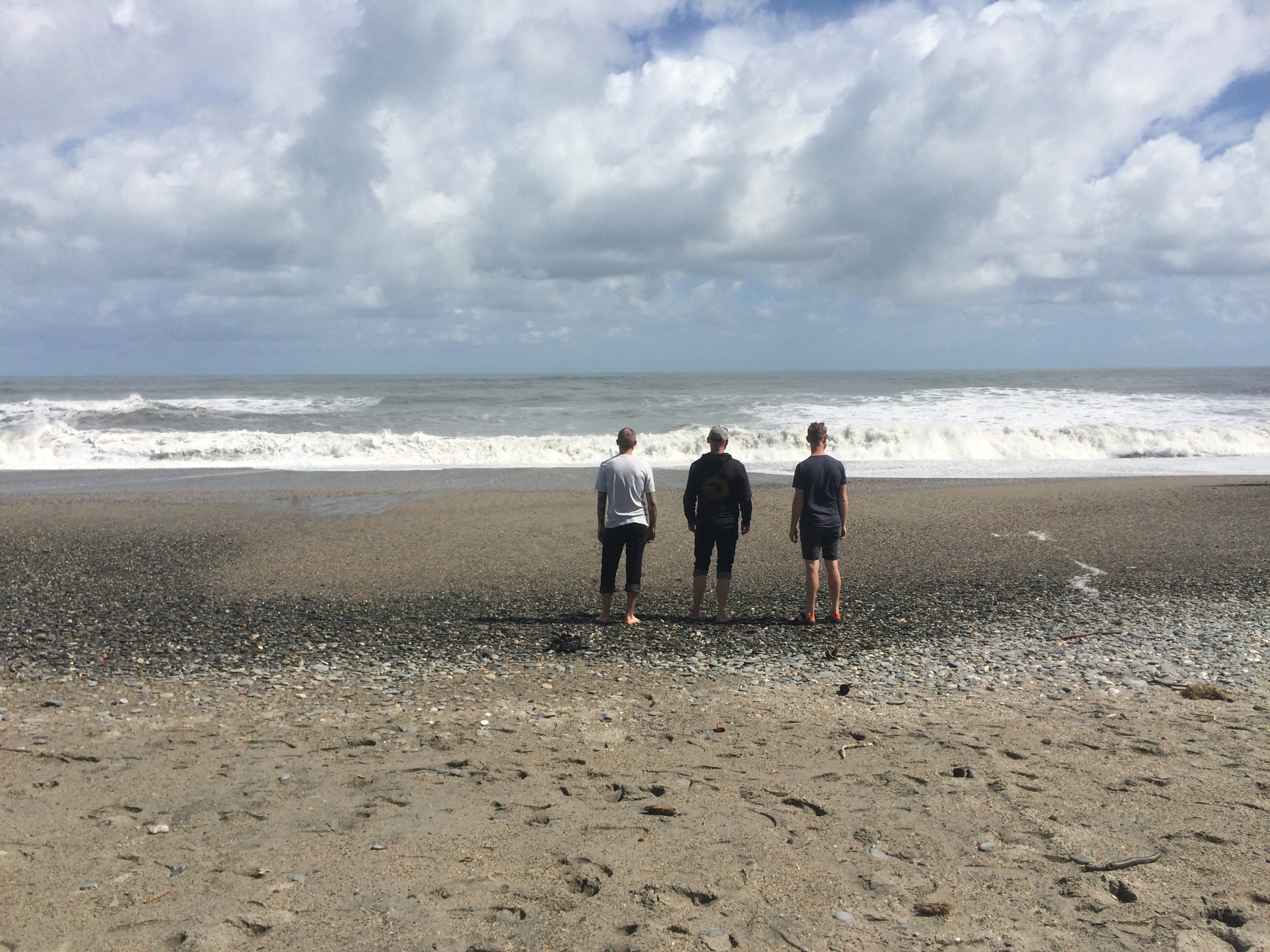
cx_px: 635
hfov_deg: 61.7
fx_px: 1064
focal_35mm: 29
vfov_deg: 48.2
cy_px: 476
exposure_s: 1/5128
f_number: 2.2
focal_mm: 4.15
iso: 32
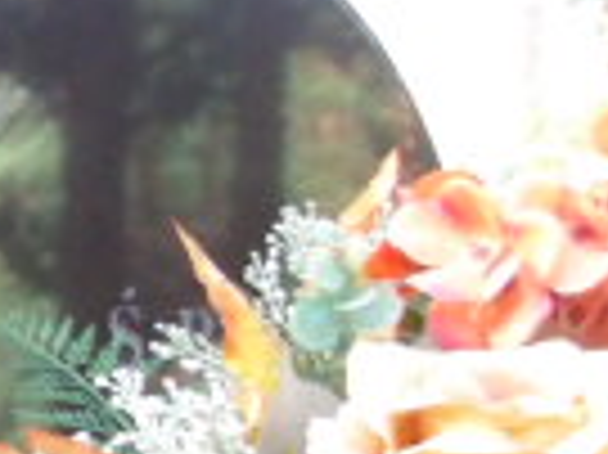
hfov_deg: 12.9
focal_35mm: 128
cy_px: 719
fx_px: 2246
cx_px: -712
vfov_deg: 11.0
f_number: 3
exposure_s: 1/15
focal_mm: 4.9
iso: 373
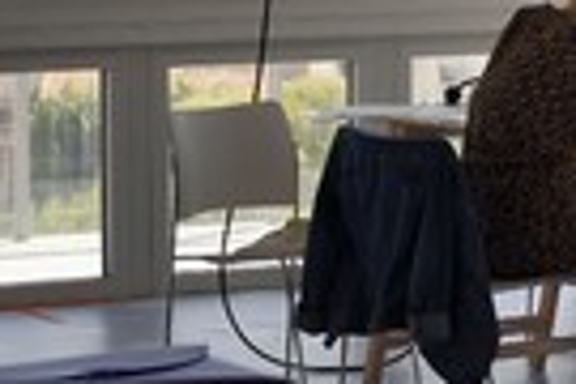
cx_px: 742
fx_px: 3488
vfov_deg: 6.3
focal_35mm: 218
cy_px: -34
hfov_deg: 9.3
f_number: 9
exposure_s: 1/250
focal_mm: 70
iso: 200
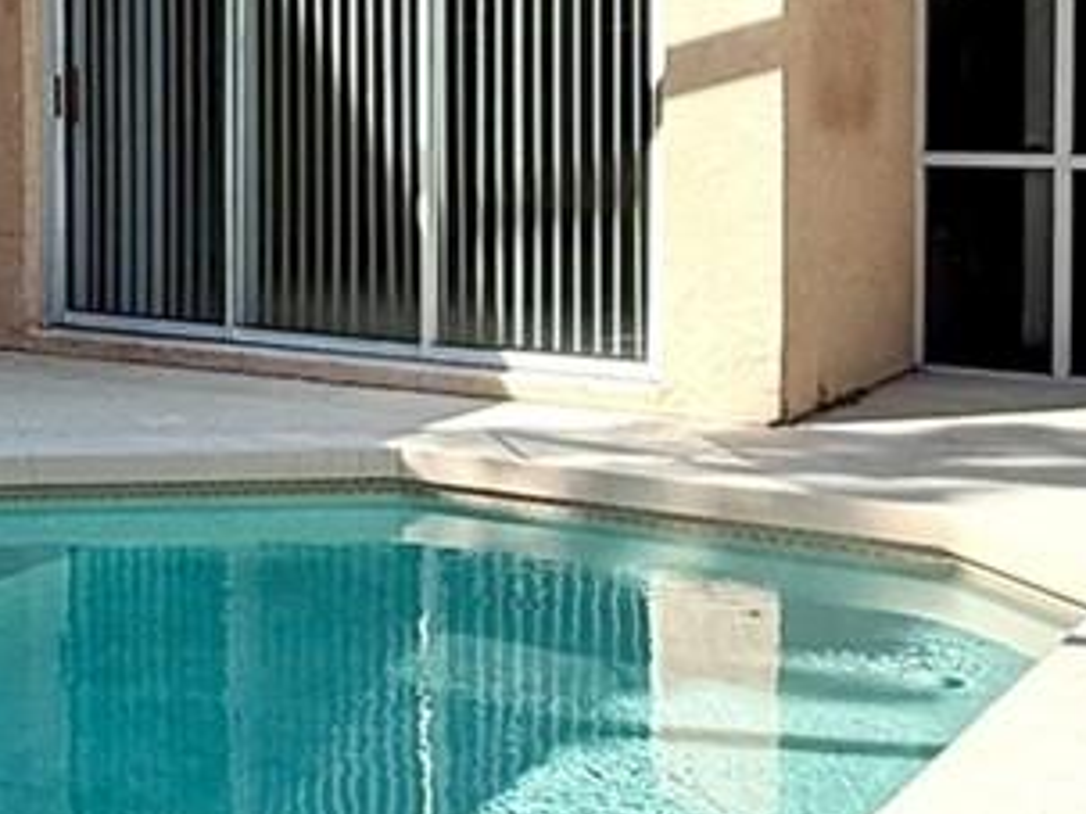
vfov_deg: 19.6
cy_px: 122
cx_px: -416
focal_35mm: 74
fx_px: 2321
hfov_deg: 22.8
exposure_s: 1/585
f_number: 2.2
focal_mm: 2.22
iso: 50
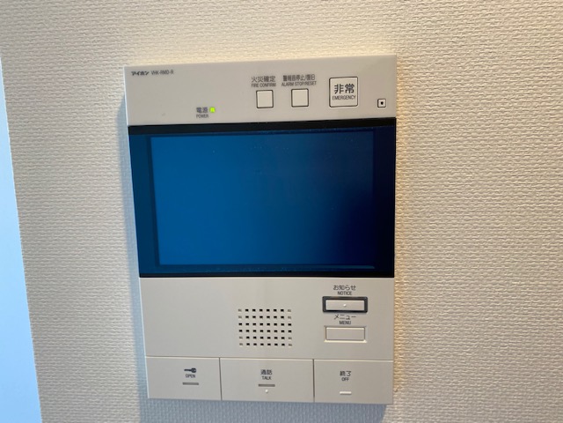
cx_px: 282
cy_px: 212
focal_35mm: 26
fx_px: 423
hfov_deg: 67.3
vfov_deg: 53.1
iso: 100
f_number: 1.8
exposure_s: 1/100
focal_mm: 4.25
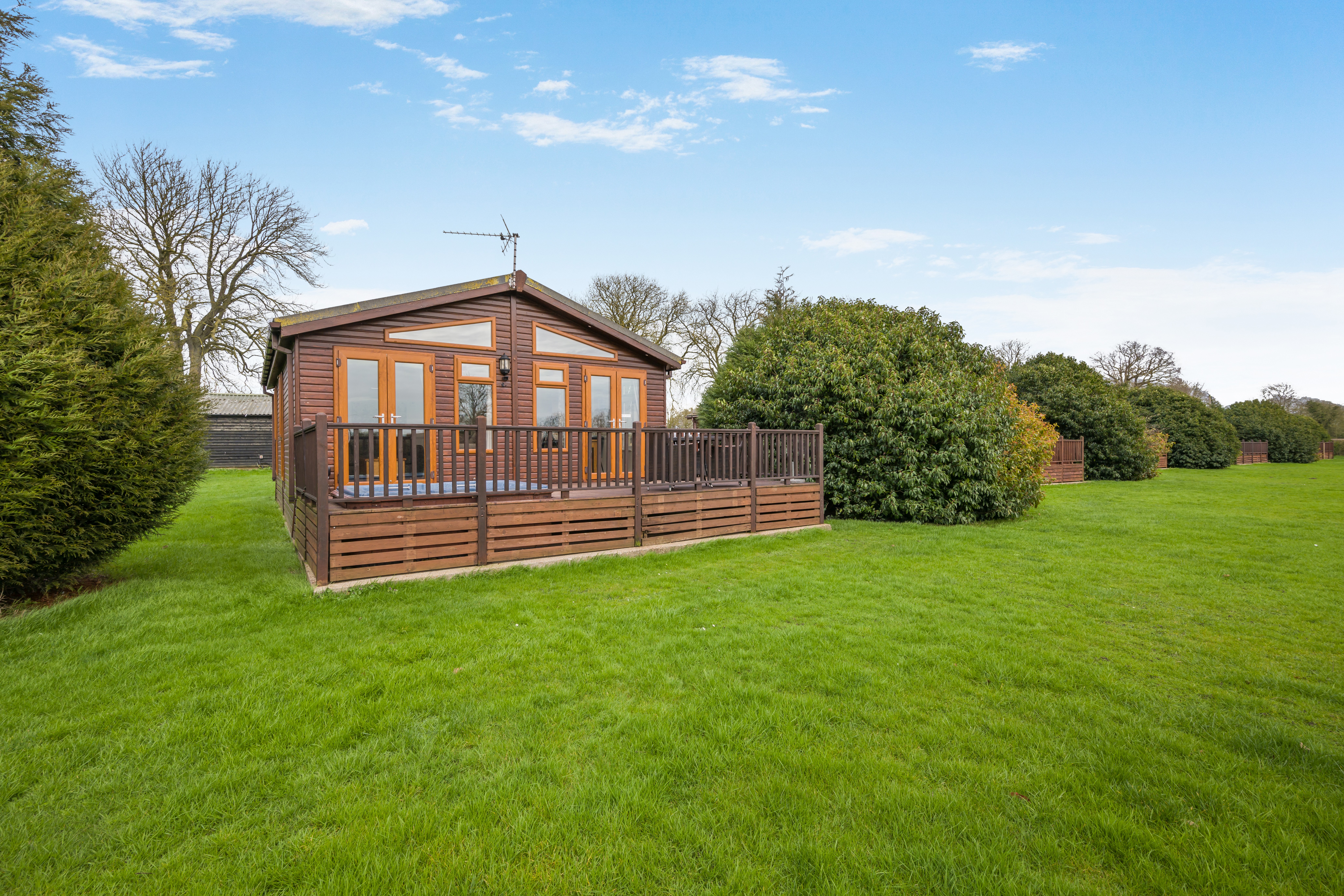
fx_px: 597
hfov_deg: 96.7
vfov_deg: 73.7
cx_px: 672
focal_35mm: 16
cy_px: 448
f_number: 11
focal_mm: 16
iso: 100
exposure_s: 1/60
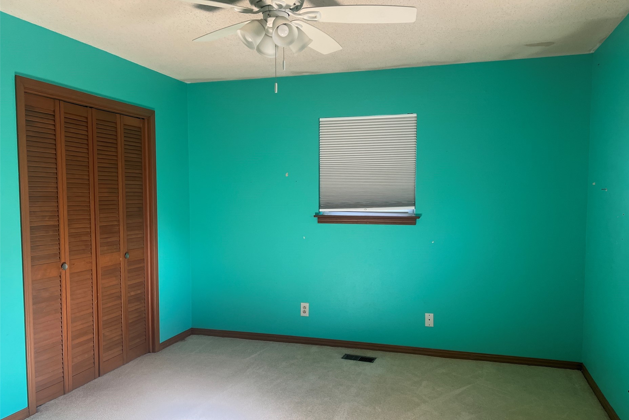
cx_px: 325
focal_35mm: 28
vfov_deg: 46.4
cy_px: 226
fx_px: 489
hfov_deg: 65.5
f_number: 1.5
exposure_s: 1/121
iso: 125
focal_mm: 5.7
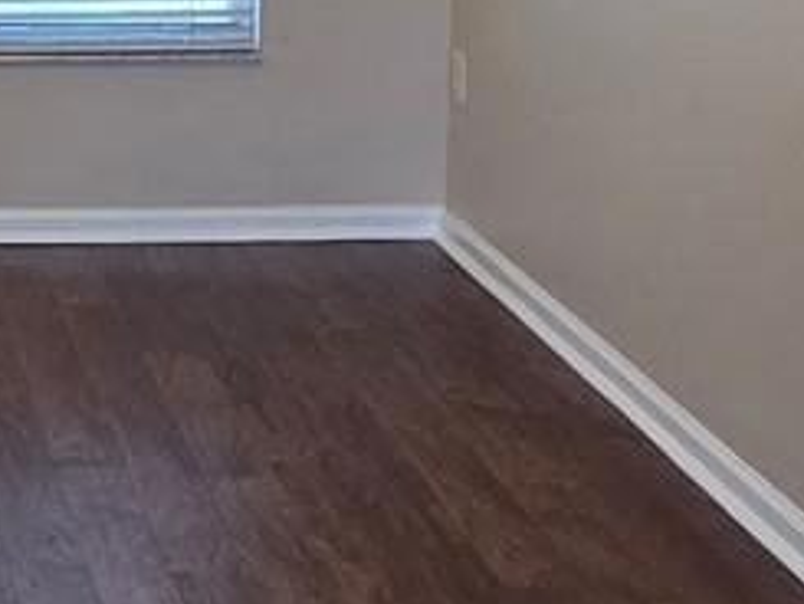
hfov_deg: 21.3
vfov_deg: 16.7
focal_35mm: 85
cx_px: -184
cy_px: -95
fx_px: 1975
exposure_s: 1/120
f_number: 1.9
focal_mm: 2.2
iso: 160
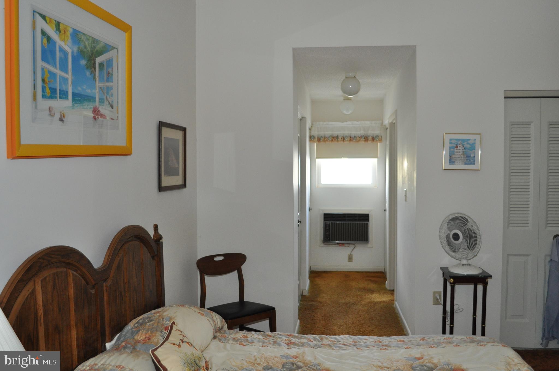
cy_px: 186
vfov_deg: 39.9
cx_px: 280
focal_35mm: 33
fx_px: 512
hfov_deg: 57.3
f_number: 4
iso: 800
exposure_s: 1/60
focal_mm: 22
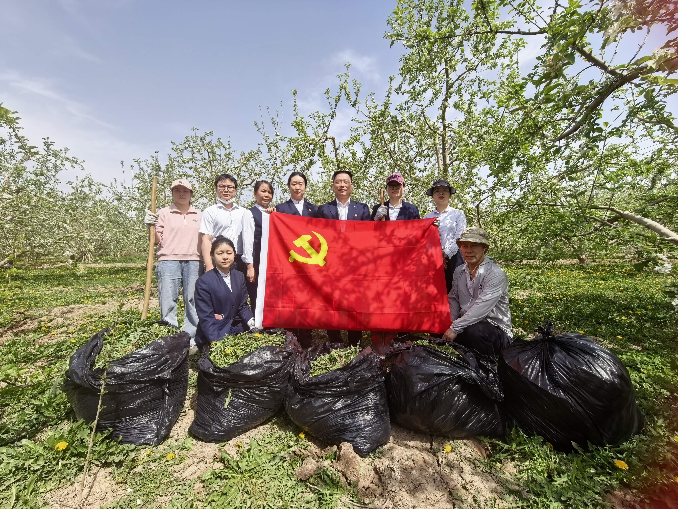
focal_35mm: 13
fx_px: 255
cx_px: 339
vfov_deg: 89.9
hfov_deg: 106.2
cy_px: 254
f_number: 2.2
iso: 50
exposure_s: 1/1316
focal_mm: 1.95
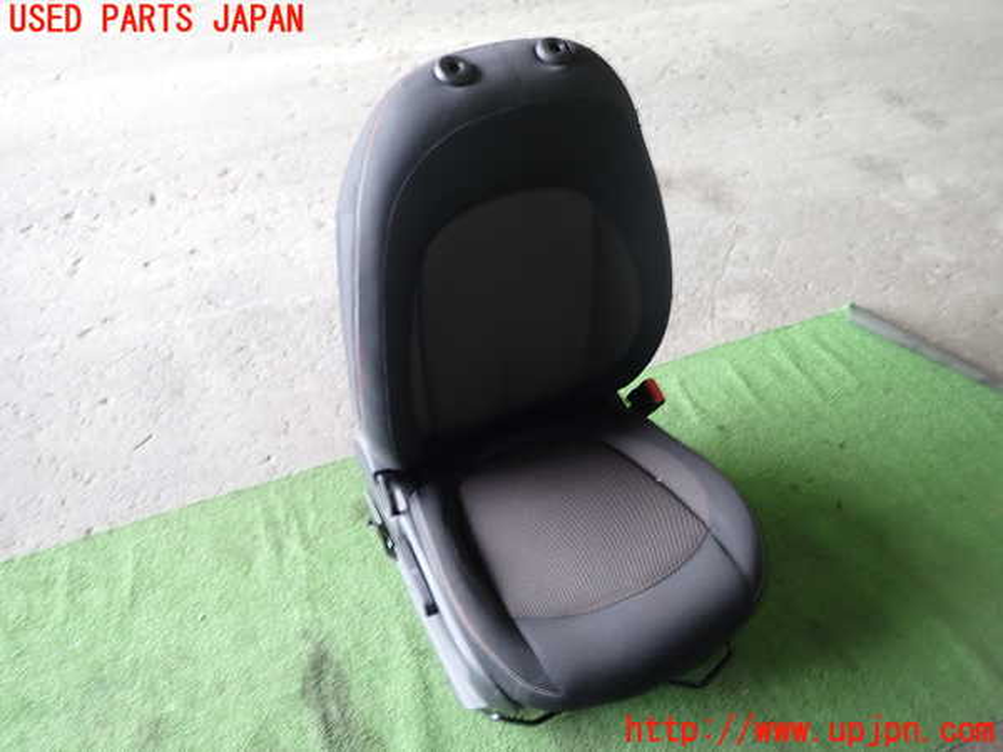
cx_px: 502
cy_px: 376
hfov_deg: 69.4
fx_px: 724
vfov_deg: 54.9
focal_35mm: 25
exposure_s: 1/30
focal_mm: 4.5
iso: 200
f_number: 2
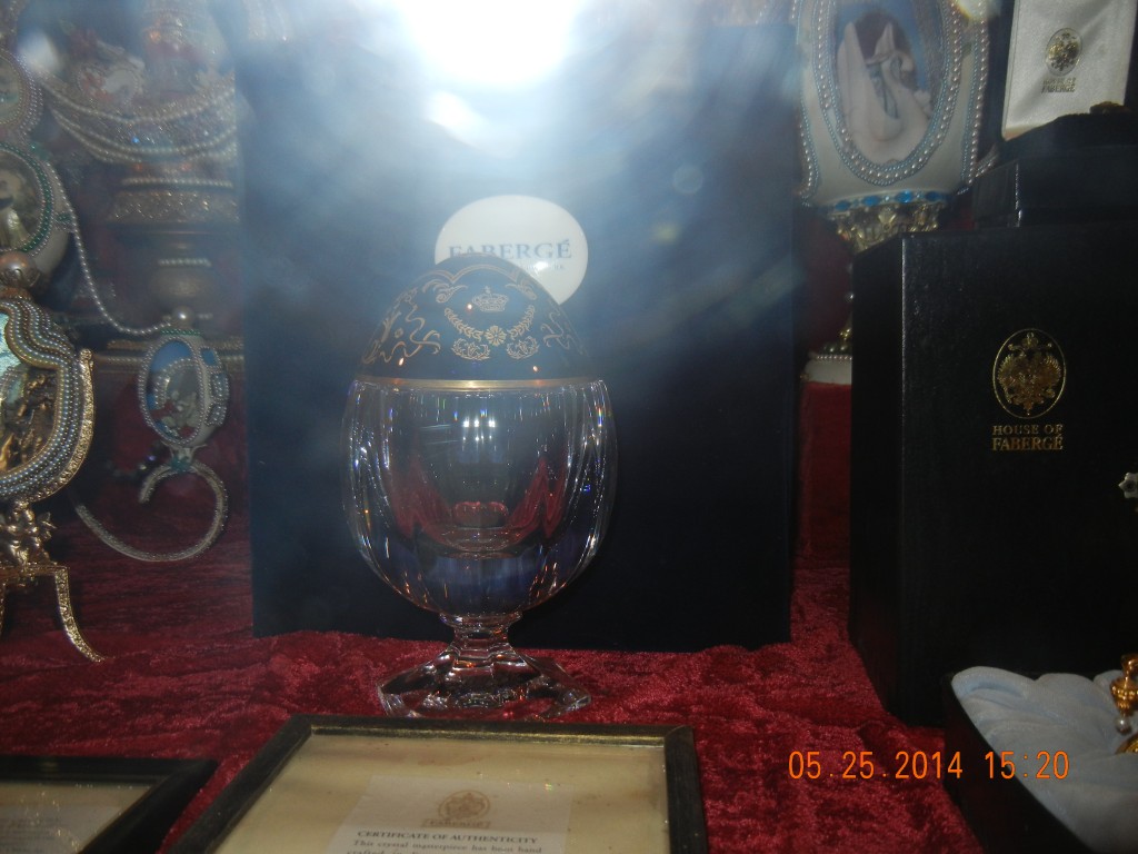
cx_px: 569
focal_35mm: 30
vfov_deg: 46.8
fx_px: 986
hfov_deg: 60.0
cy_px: 427
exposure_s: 1/30
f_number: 3.5
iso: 200
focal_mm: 5.4
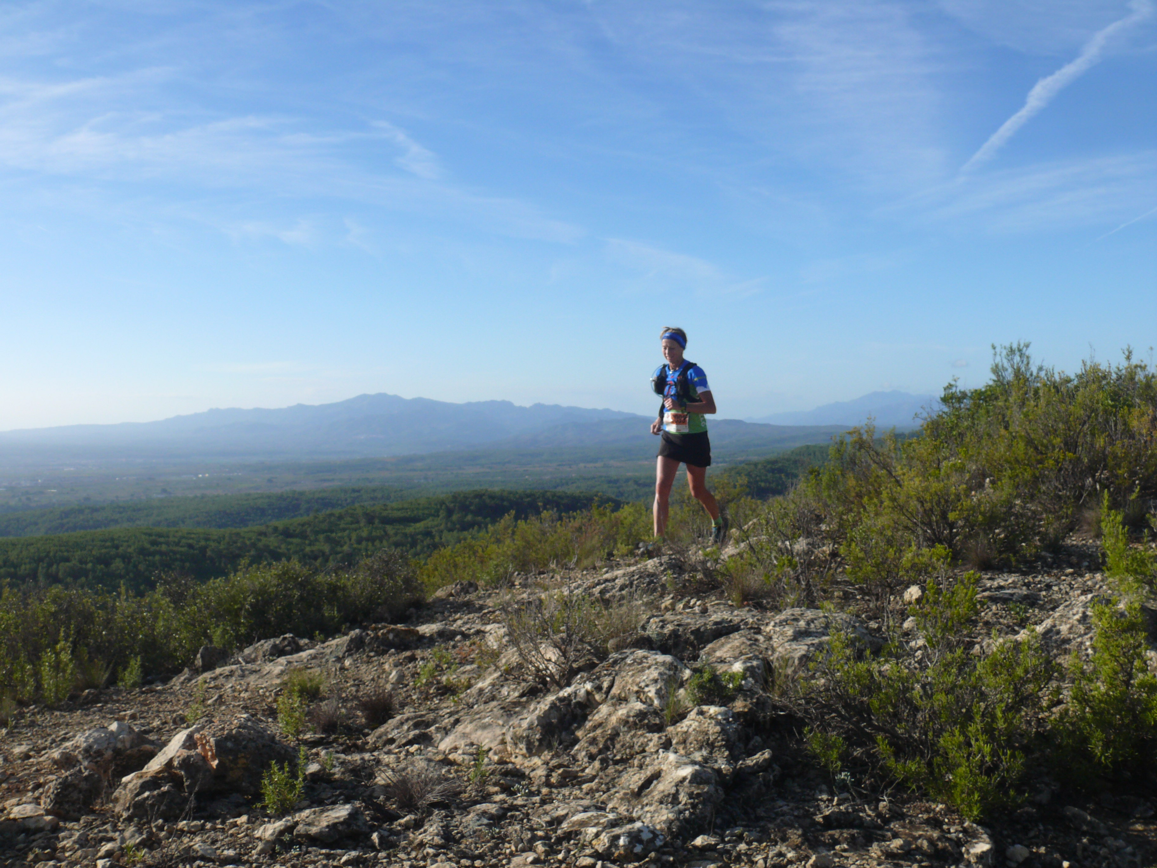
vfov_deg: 40.7
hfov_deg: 52.6
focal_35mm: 35
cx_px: 578
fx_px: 1170
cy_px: 434
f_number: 5.6
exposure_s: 1/200
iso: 100
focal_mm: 7.4
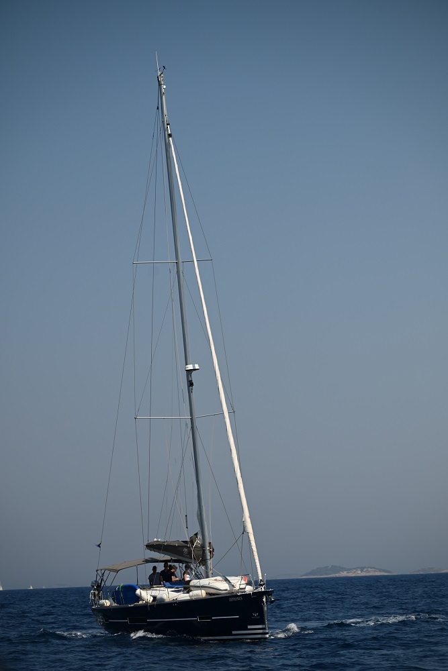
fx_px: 2332
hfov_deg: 11.0
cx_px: 224
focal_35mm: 125
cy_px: 336
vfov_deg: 16.4
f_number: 4.8
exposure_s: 1/1600
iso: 100
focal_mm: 125
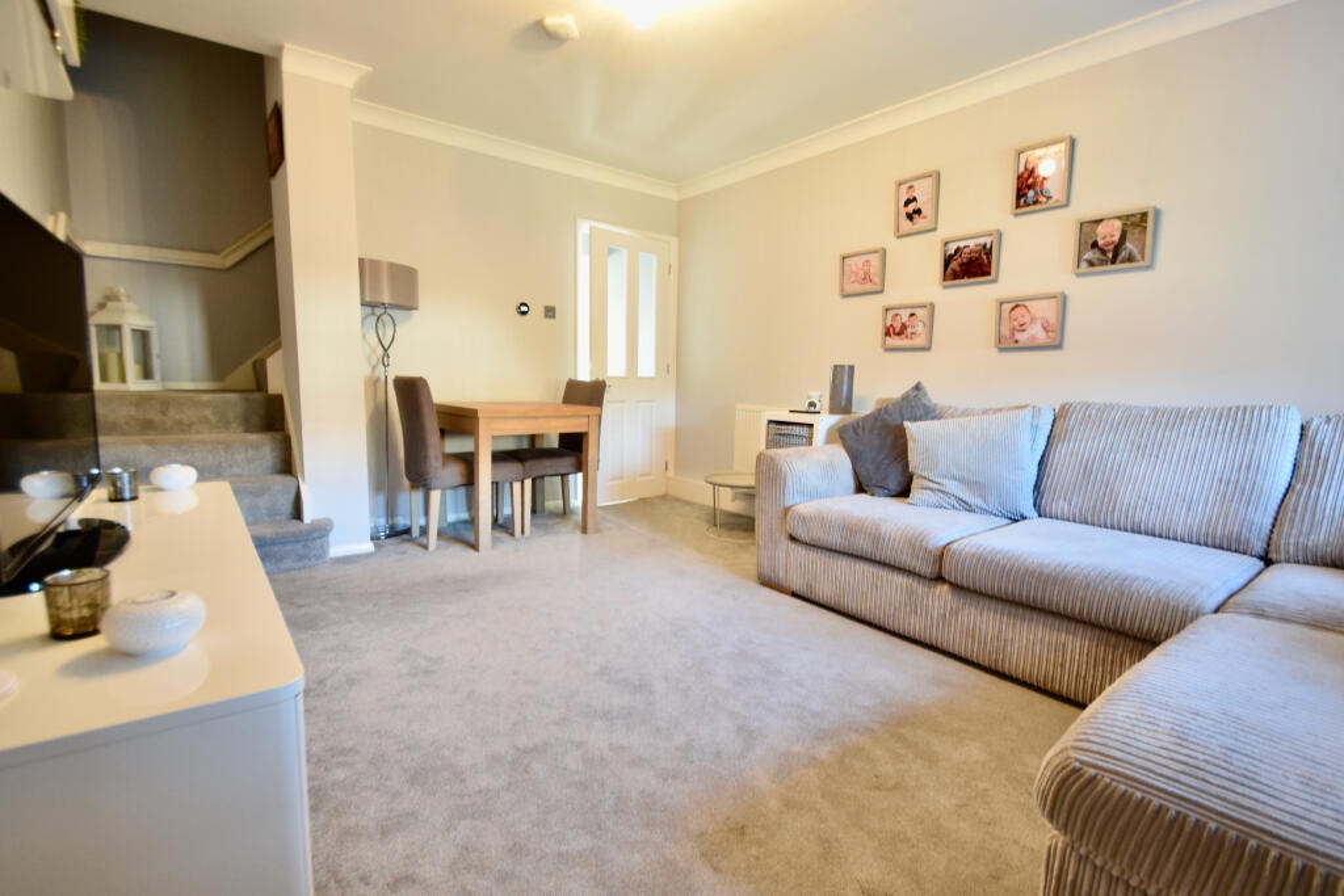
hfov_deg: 100.4
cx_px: 672
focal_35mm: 15
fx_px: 560
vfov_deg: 77.3
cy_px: 448
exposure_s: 1/15
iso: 800
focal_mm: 10
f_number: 4.5
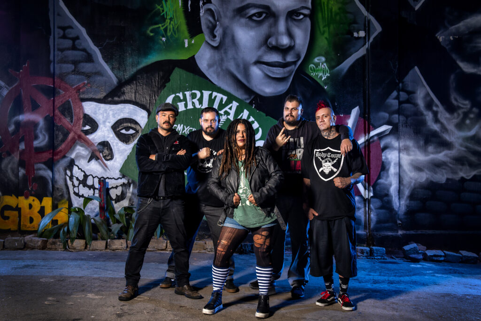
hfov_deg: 46.4
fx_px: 561
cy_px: 160
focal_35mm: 42
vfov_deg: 31.9
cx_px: 240
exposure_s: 1/200
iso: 500
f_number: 7.1
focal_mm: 42
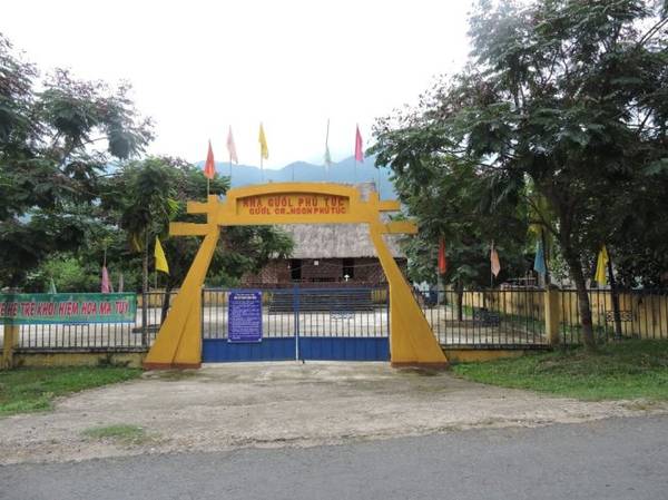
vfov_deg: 56.7
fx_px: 463
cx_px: 334
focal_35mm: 24
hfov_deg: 71.6
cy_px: 250
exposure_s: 1/320
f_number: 3.3
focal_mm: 4.3
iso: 100
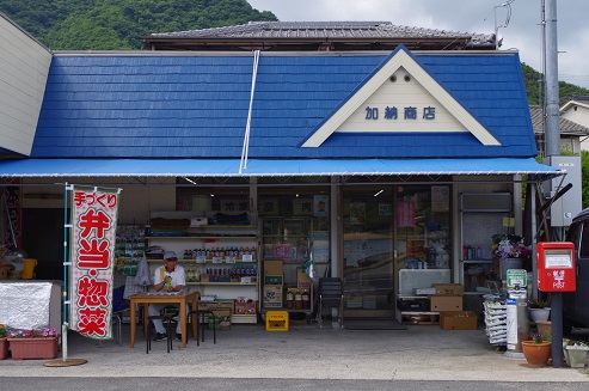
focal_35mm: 49
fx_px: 800
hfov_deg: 40.4
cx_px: 294
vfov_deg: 27.4
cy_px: 196
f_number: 11
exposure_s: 1/100
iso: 200
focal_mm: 32.5
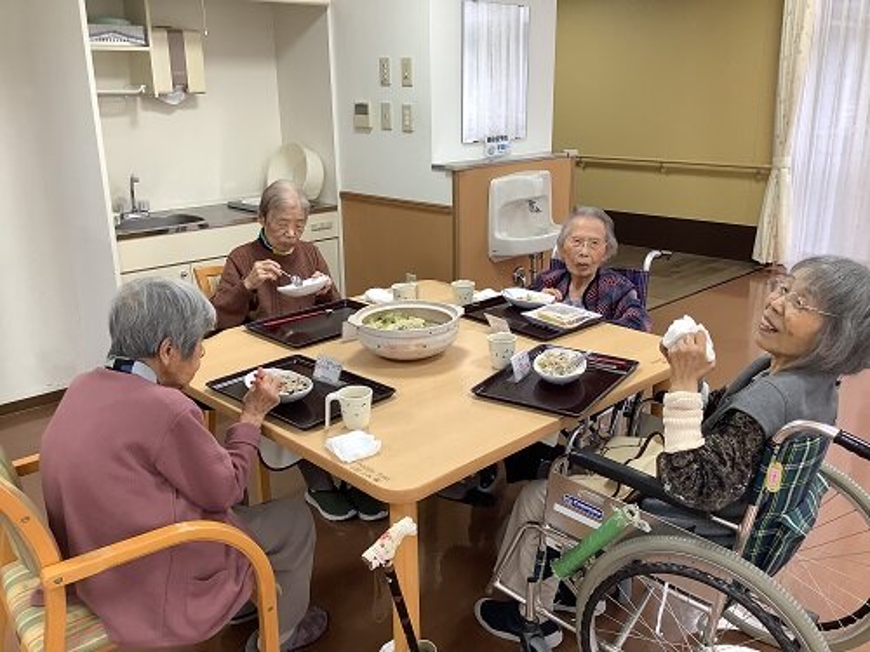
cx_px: 435
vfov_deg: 45.4
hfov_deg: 58.4
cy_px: 326
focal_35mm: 31
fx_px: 779
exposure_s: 1/50
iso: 80
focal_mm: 3.3
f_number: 2.4
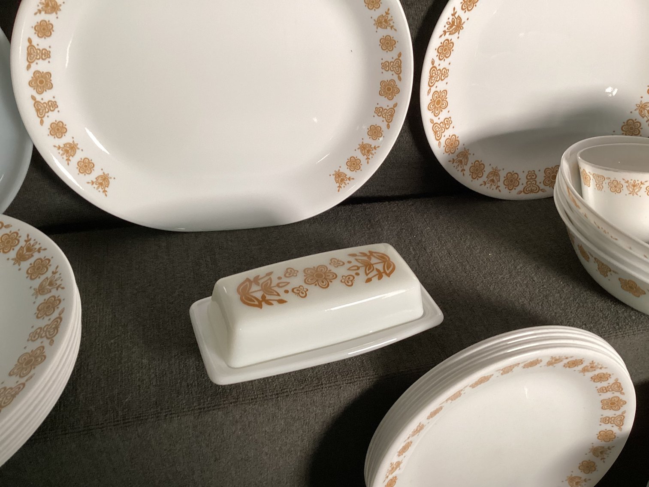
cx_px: 324
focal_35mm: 31
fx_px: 581
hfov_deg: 58.3
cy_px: 244
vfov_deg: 45.4
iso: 125
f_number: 2.4
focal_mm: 3.3
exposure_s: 1/60
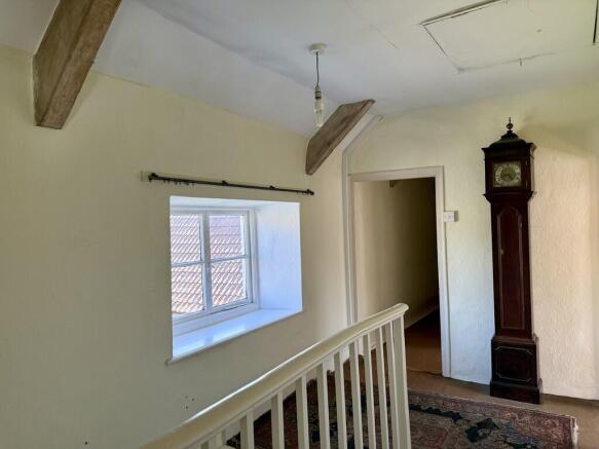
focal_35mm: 24
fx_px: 415
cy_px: 224
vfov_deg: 56.8
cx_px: 300
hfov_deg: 71.6
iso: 125
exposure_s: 1/145
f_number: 1.78
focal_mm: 6.76
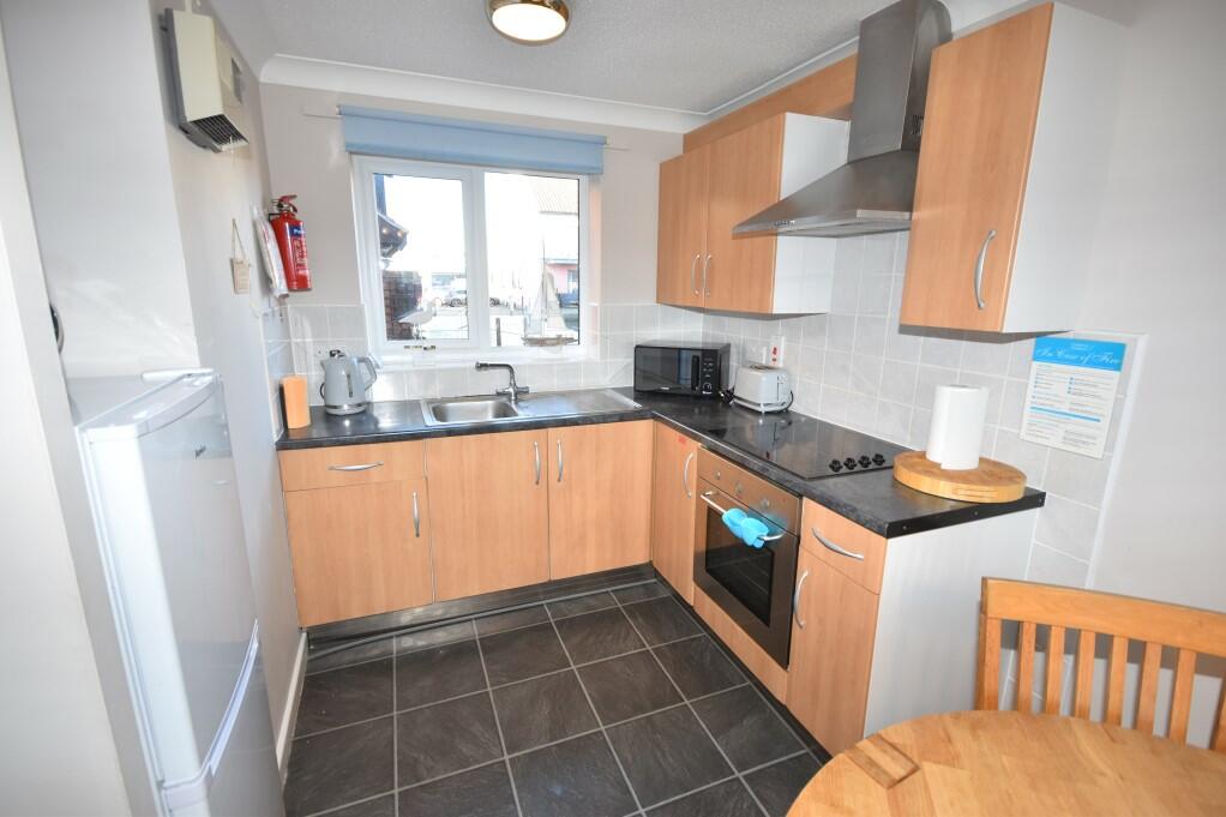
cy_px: 408
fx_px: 511
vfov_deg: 77.3
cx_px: 613
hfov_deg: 100.4
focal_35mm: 15
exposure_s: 1/60
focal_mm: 10
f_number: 4
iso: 400
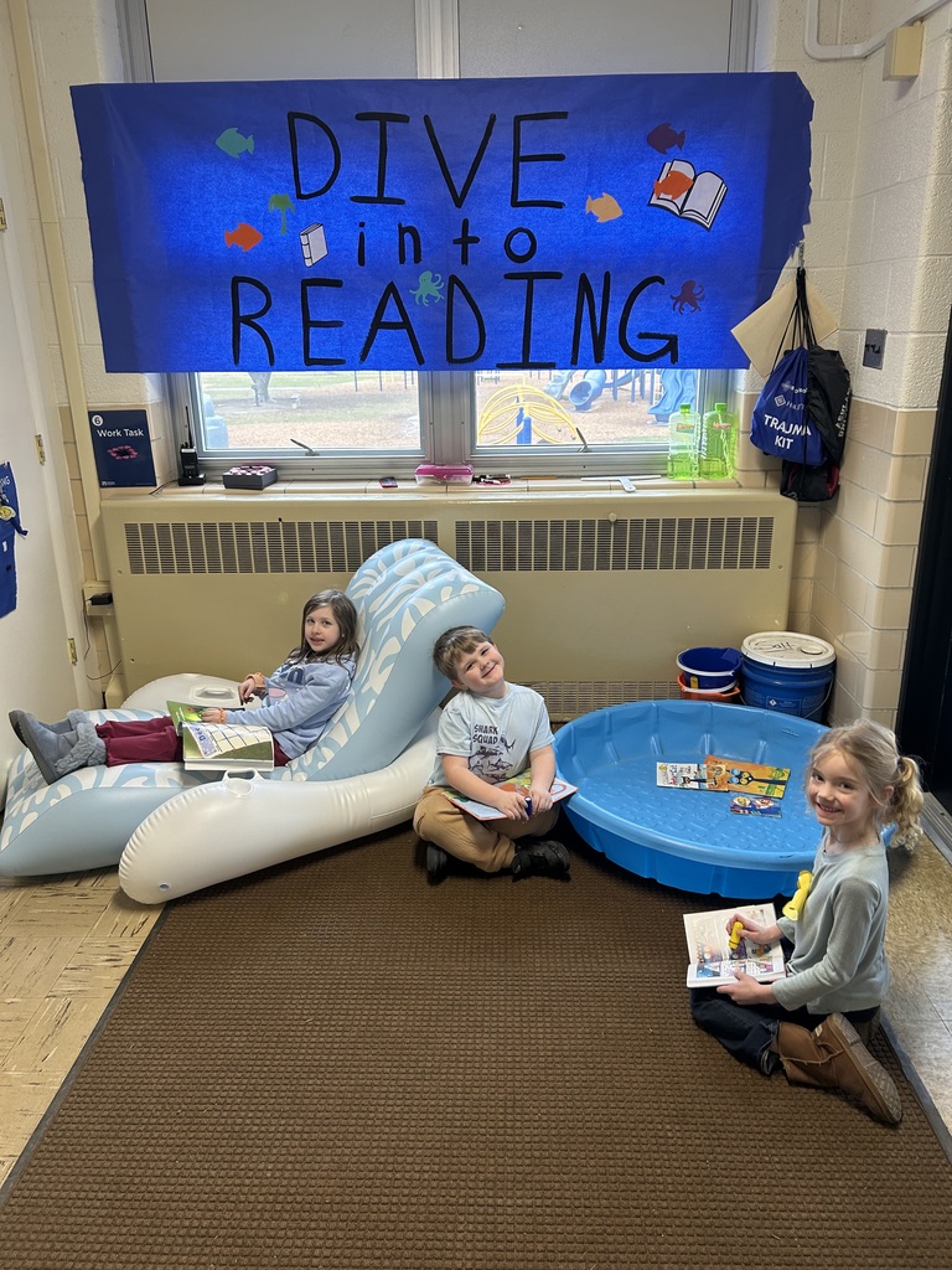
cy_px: 635
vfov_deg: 67.3
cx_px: 476
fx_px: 953
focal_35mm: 26
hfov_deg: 53.1
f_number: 1.5
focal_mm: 5.7
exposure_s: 1/60
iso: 125
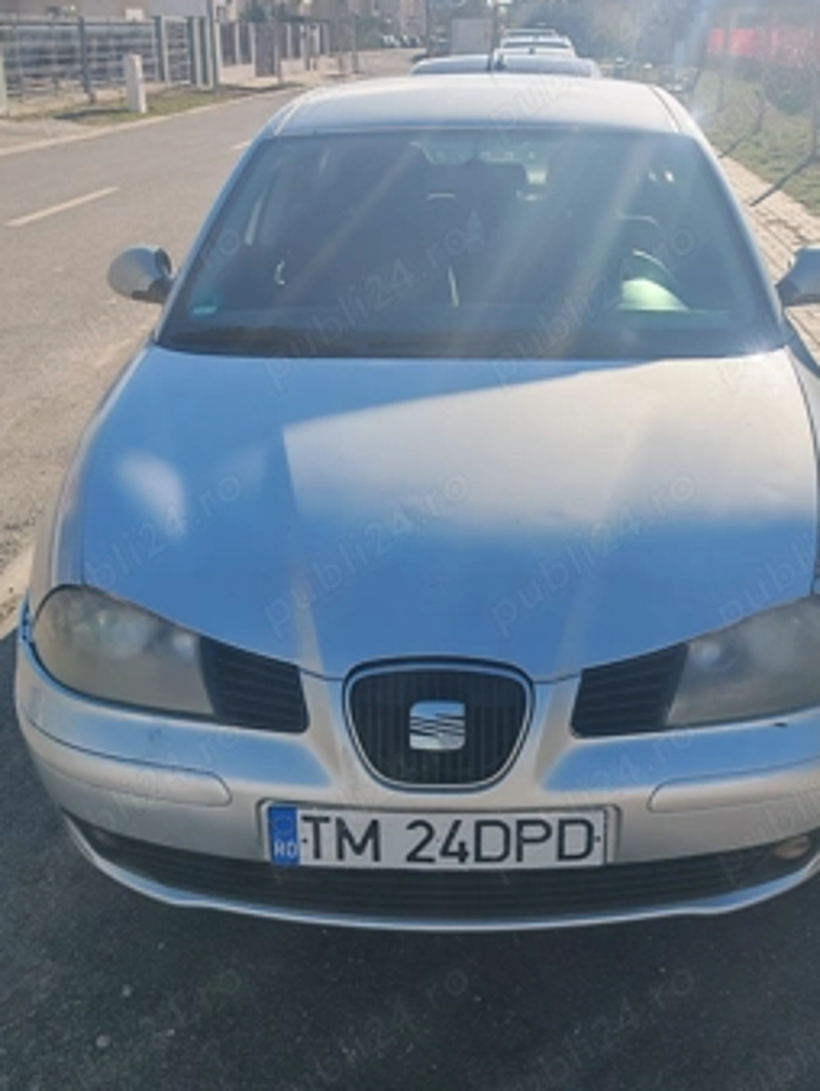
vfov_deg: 47.8
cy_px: 604
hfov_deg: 36.8
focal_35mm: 39
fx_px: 1230
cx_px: 478
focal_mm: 6.83
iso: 100
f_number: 2
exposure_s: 1/6000
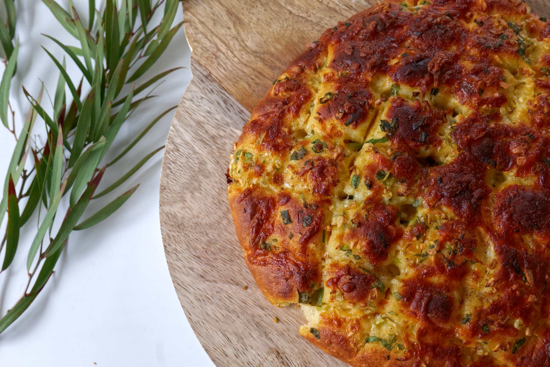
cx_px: 275
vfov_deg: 29.9
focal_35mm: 45
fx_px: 687
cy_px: 184
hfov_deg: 43.6
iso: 2000
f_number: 8
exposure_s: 1/60
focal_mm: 45
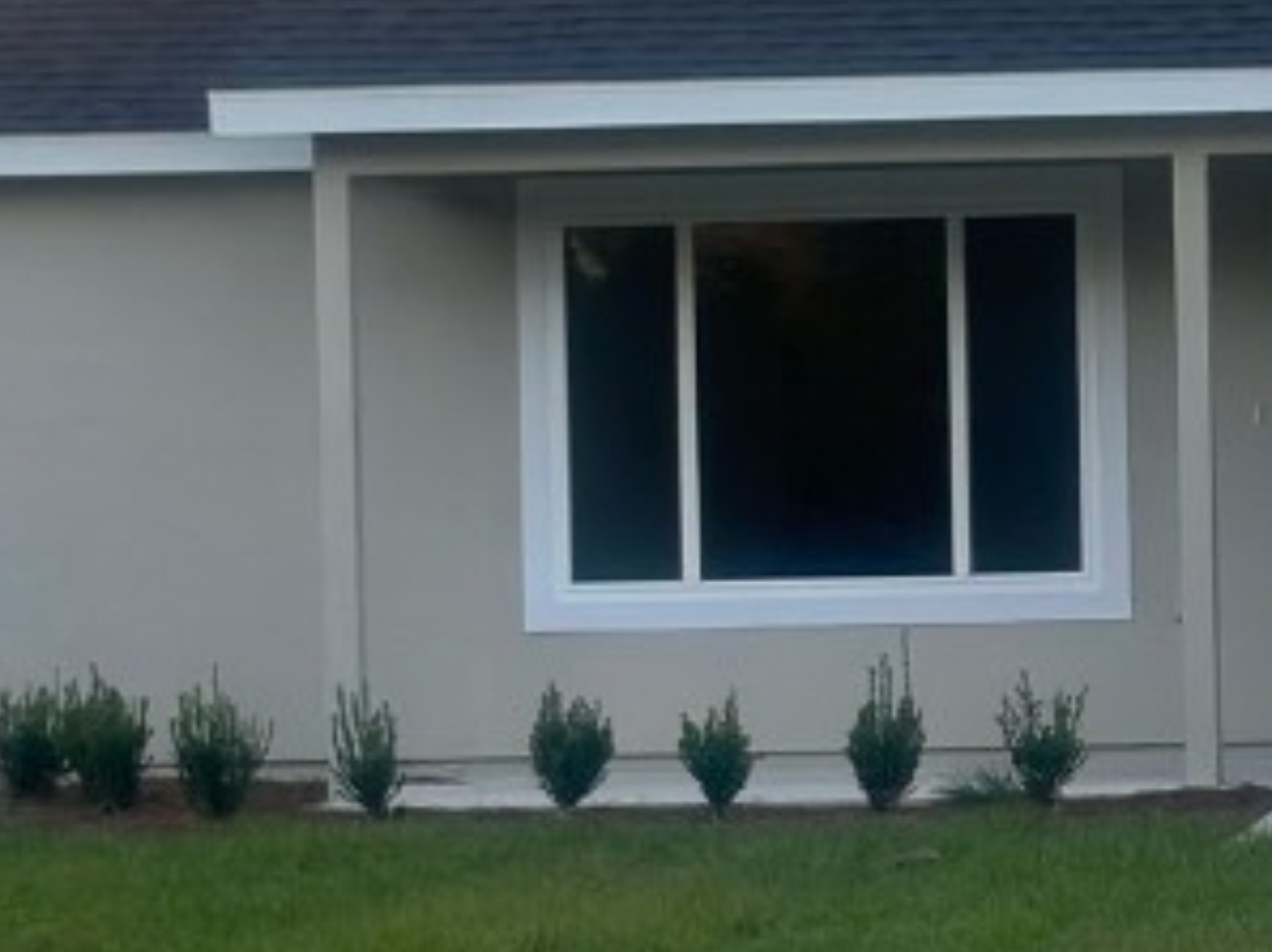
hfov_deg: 11.8
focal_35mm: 165
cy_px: 521
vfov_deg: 9.0
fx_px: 6058
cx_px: 1464
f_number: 1.78
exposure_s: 1/467
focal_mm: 6.86
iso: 80
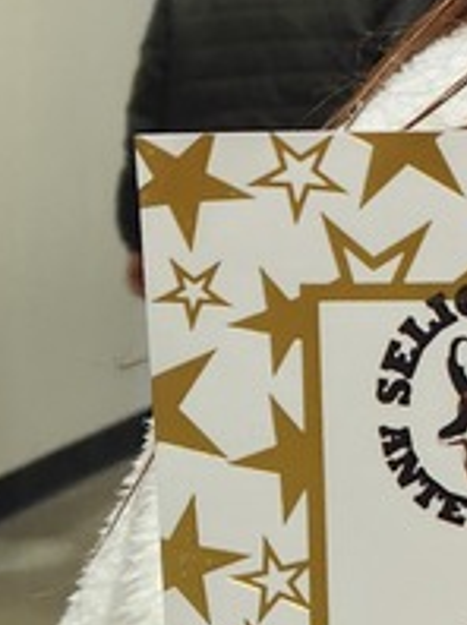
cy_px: 25
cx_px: 1085
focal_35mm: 119
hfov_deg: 10.8
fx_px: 2145
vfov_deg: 16.3
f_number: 1.8
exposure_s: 1/120
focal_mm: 5.4
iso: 200
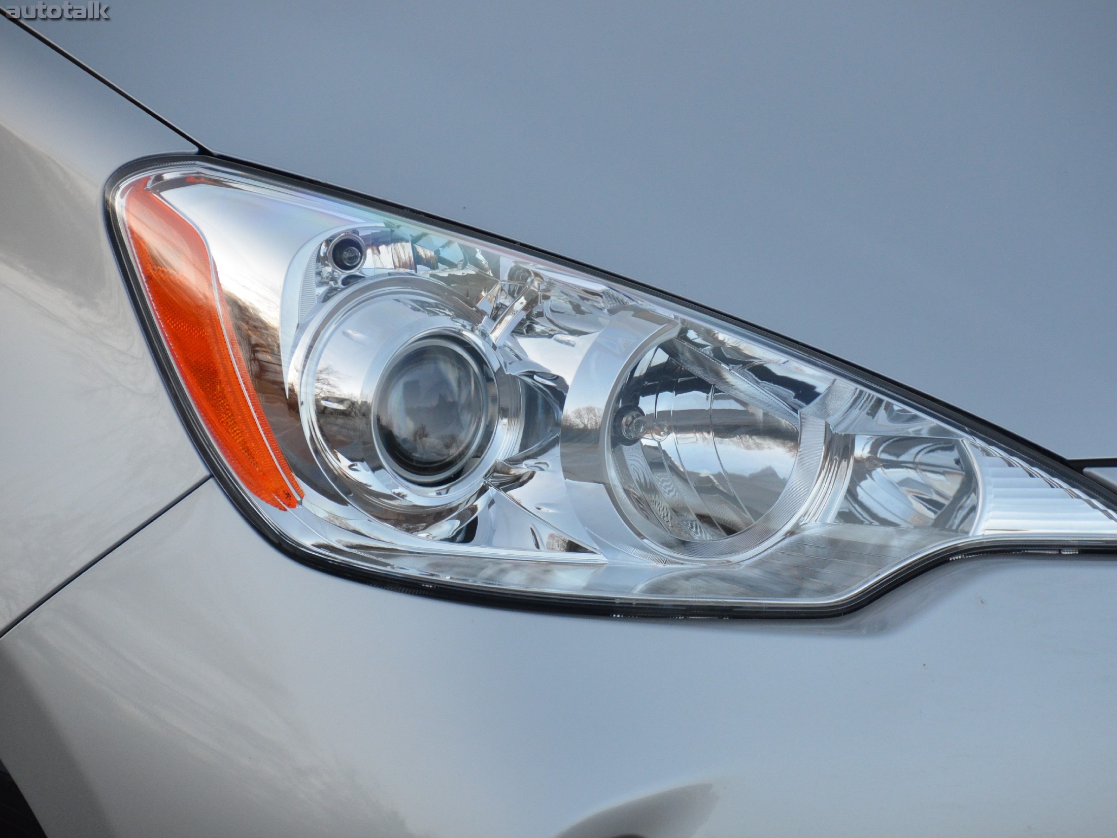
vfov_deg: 4.5
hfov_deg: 6.1
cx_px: 630
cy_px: 419
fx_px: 10552
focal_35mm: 327
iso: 1400
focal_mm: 200
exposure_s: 1/500
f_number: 5.6
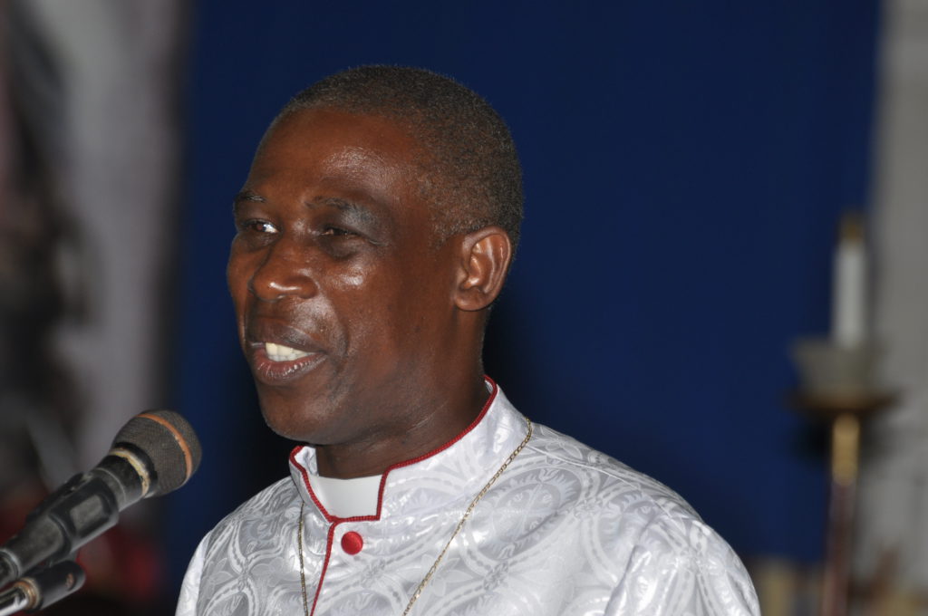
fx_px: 8110
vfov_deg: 4.4
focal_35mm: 315
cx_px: 464
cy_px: 308
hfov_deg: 6.5
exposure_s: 1/60
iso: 200
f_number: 5.3
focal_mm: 210
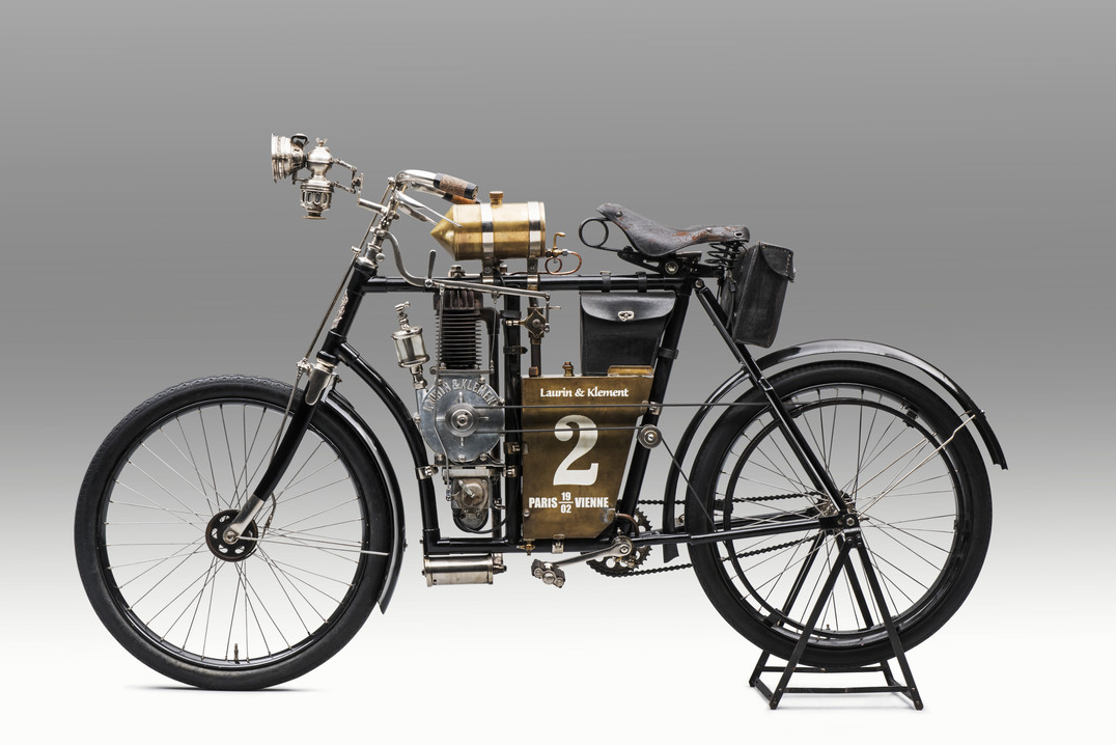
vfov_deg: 17.5
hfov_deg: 26.0
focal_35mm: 78
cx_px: 542
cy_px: 367
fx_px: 2419
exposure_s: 1
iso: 100
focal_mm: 70
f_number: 14
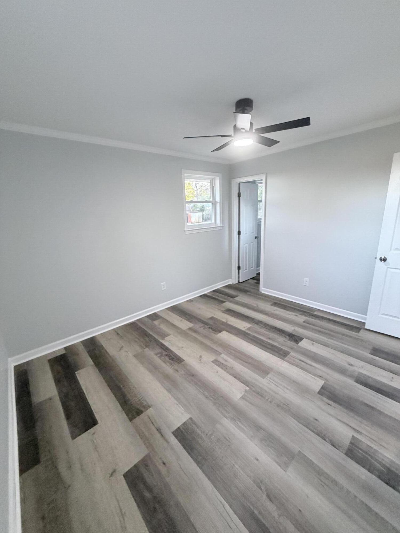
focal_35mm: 14
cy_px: 266
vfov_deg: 102.1
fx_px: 216
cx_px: 200
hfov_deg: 85.7
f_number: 2.2
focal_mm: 2.22
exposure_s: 1/60
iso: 400
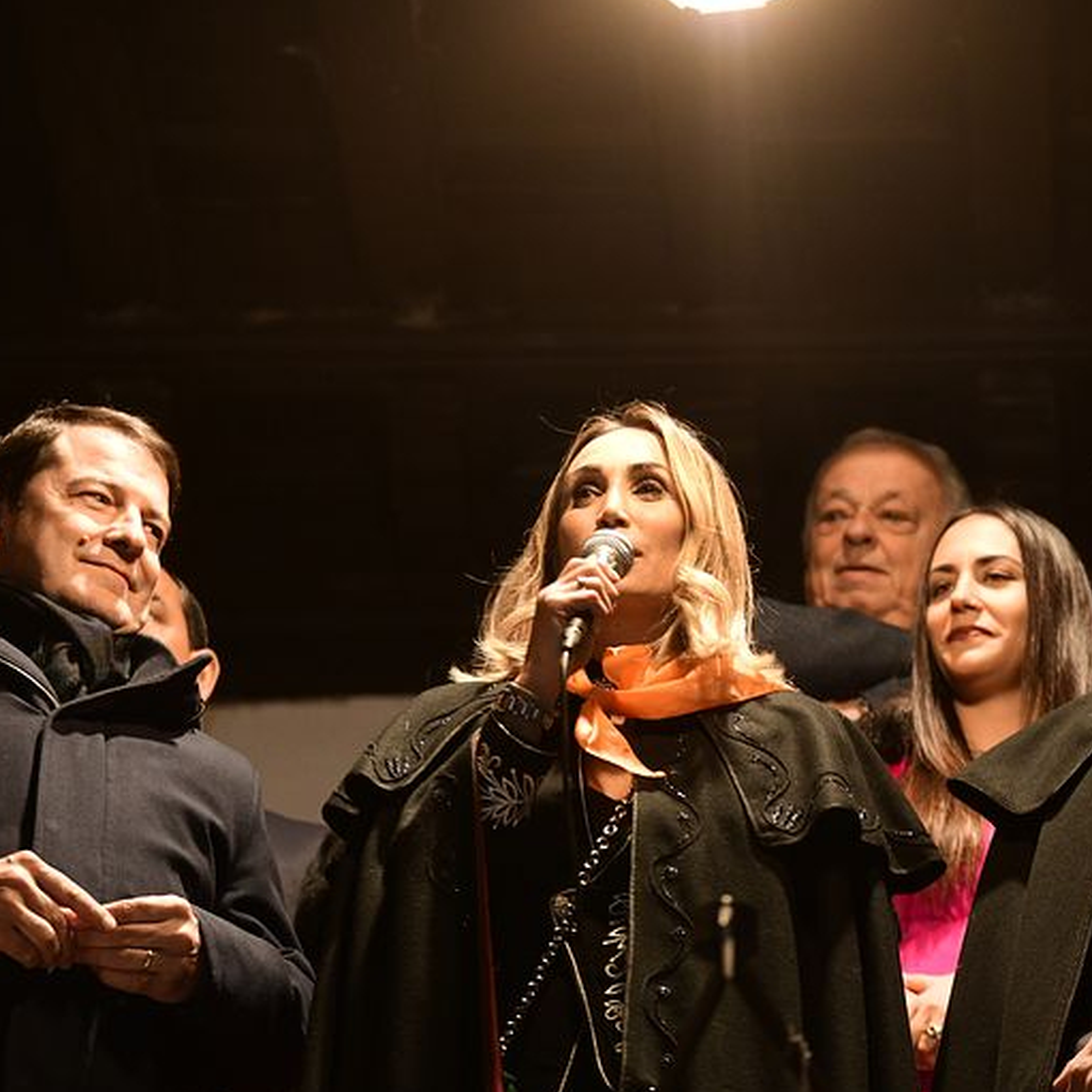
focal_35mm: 212
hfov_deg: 8.3
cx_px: 645
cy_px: 597
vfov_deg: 8.3
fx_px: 7566
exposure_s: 1/100
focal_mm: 150
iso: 2500
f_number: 4
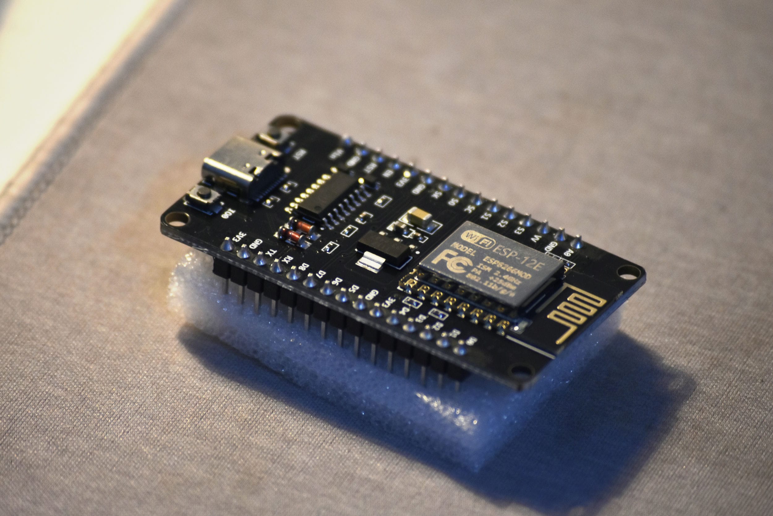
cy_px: 258
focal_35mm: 300
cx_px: 386
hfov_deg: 6.9
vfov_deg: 4.6
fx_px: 6442
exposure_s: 1/80
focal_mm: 200
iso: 800
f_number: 5.6
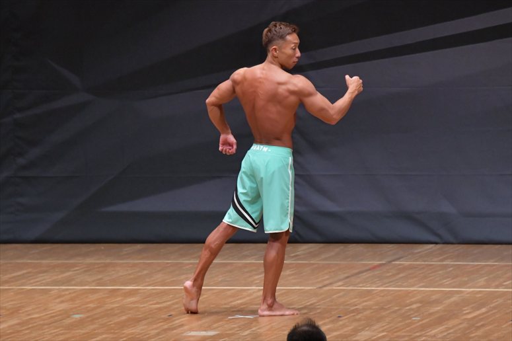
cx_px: 256
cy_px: 170
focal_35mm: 300
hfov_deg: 6.9
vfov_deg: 4.6
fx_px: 4265
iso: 6400
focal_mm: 200
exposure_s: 1/400
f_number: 5.6
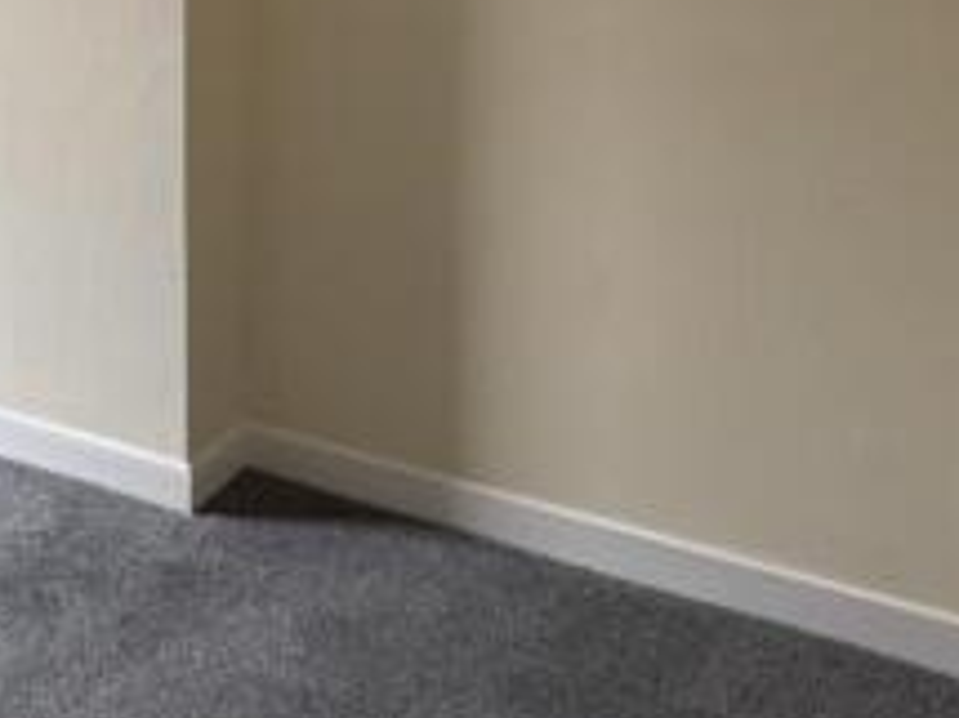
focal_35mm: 65
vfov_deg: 21.6
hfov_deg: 26.9
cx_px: -149
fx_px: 1800
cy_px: -25
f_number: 1.78
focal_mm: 6.76
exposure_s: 1/60
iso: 250
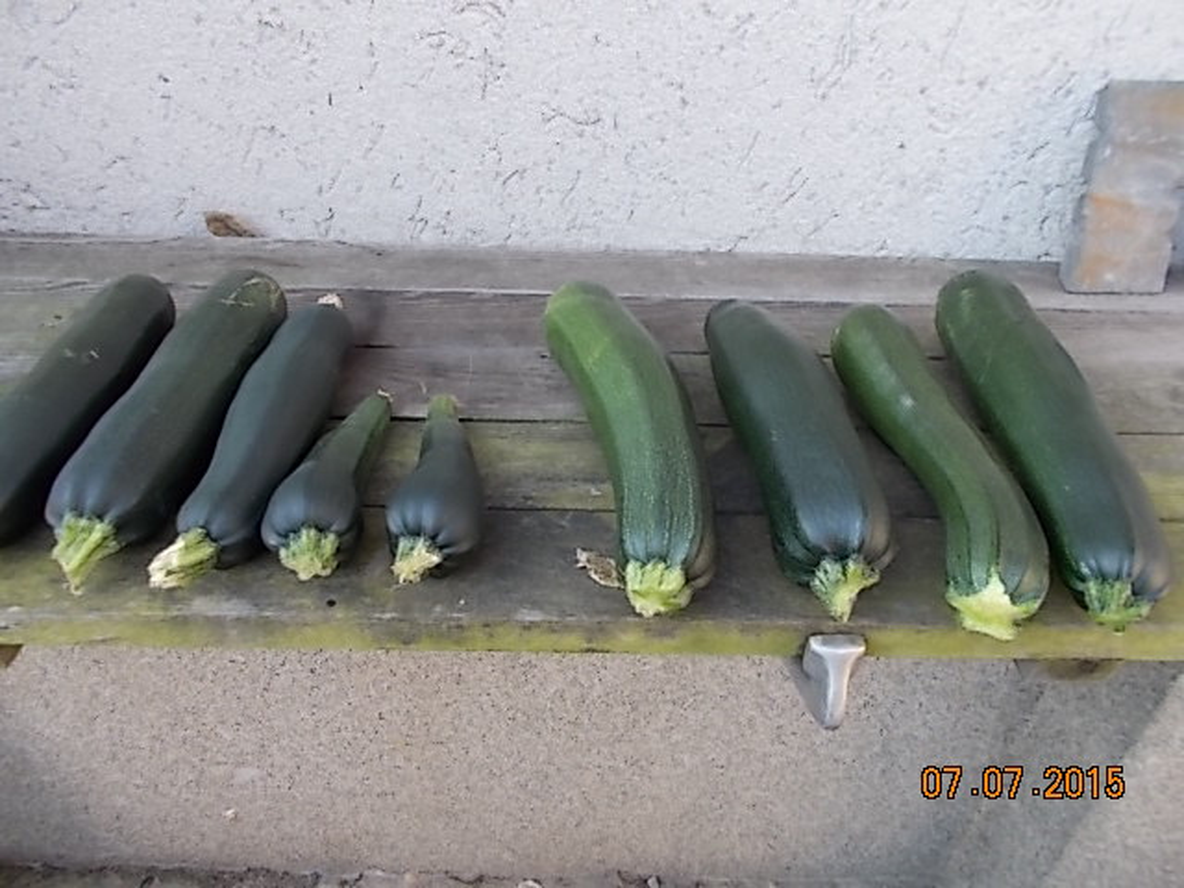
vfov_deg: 53.1
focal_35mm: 26
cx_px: 592
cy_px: 444
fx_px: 889
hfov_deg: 67.3
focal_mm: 4.6
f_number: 3.2
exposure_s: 1/80
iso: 80
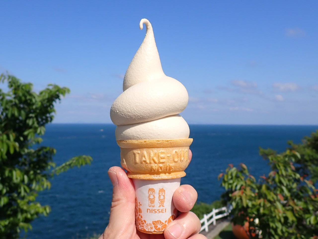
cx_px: 159
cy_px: 120
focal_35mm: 25
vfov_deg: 54.9
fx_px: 230
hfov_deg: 69.4
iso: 100
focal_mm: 4.5
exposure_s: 1/320
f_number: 8
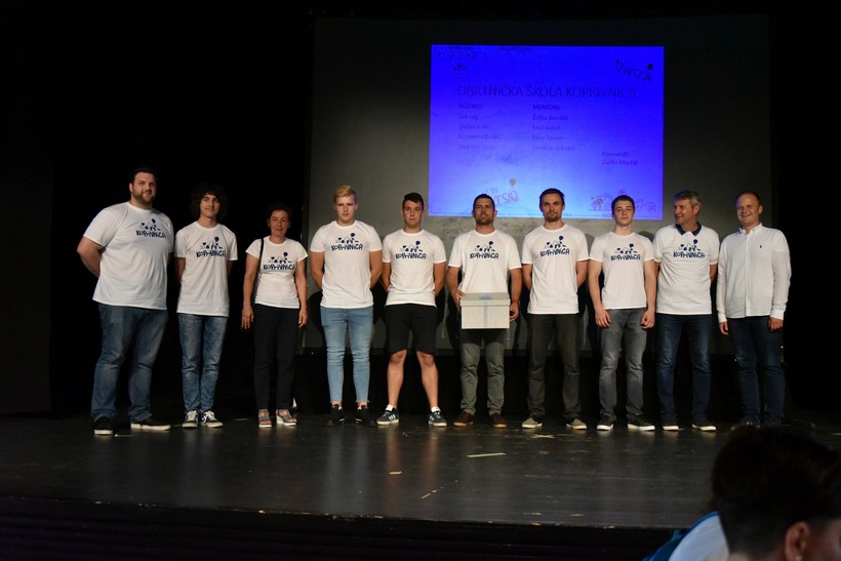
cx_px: 420
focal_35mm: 35
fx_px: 818
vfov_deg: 37.9
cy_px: 280
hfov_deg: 54.4
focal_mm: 35
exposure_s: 1/1600
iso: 12800
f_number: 4
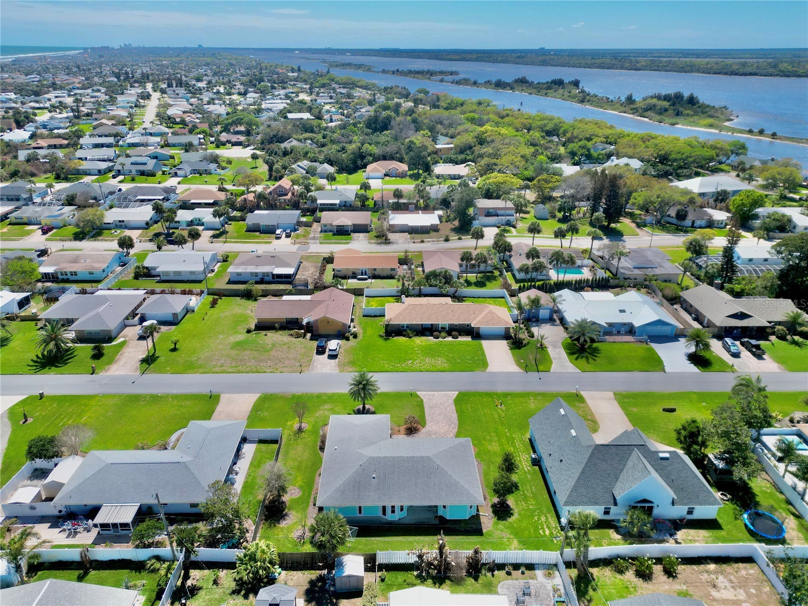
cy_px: 303
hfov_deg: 71.6
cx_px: 404
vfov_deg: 56.8
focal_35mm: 24
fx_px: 560
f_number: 1.7
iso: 200
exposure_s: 1/4000
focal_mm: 6.72
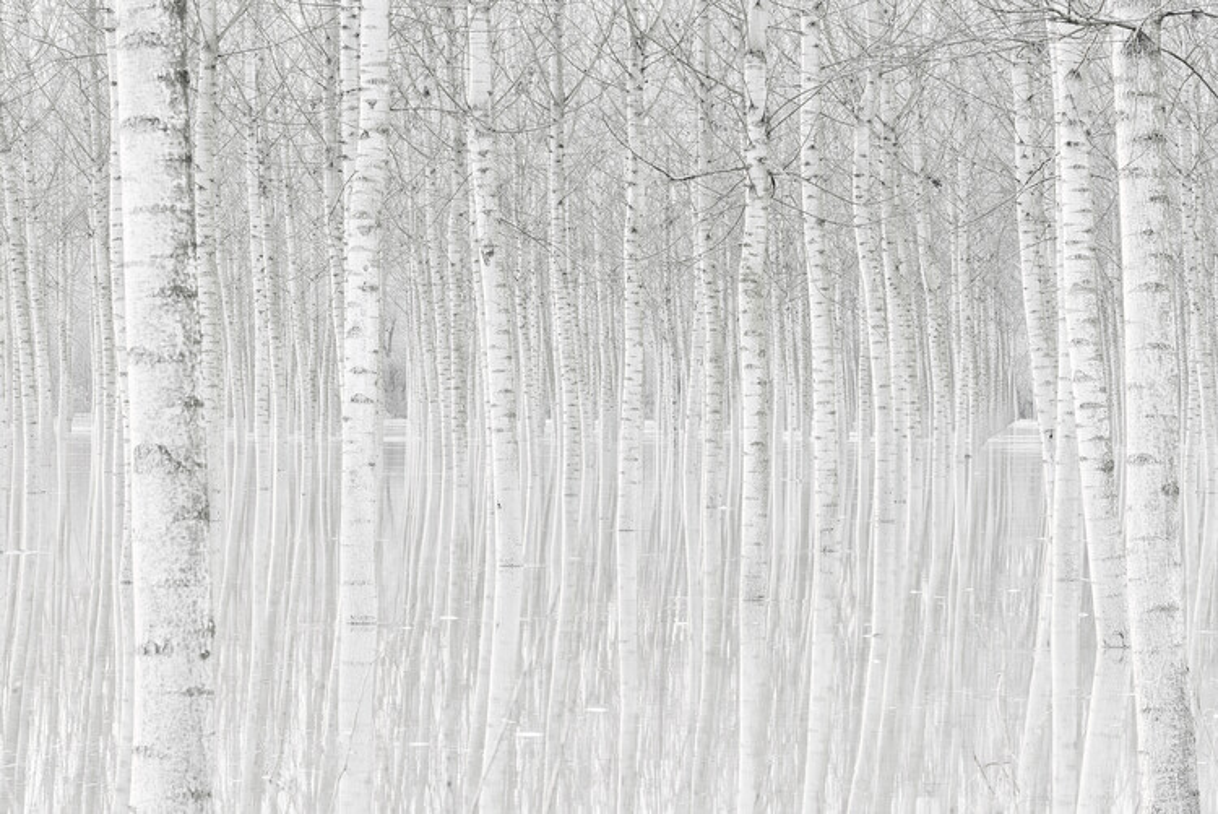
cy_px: 407
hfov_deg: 17.1
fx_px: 4062
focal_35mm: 120
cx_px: 609
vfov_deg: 11.4
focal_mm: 120
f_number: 14
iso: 200
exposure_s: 1/4
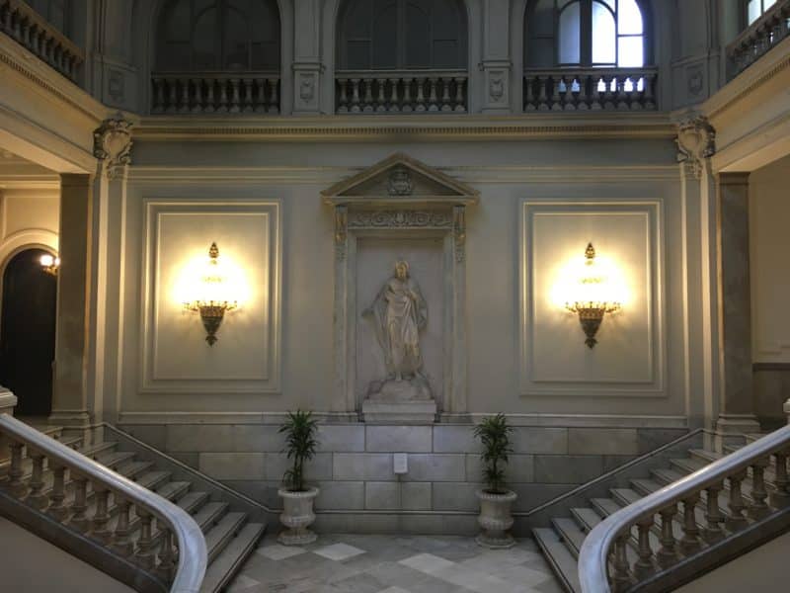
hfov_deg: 61.7
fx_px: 662
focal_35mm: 29
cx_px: 395
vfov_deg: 48.2
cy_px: 296
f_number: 2.2
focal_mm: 4.15
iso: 200
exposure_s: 1/33
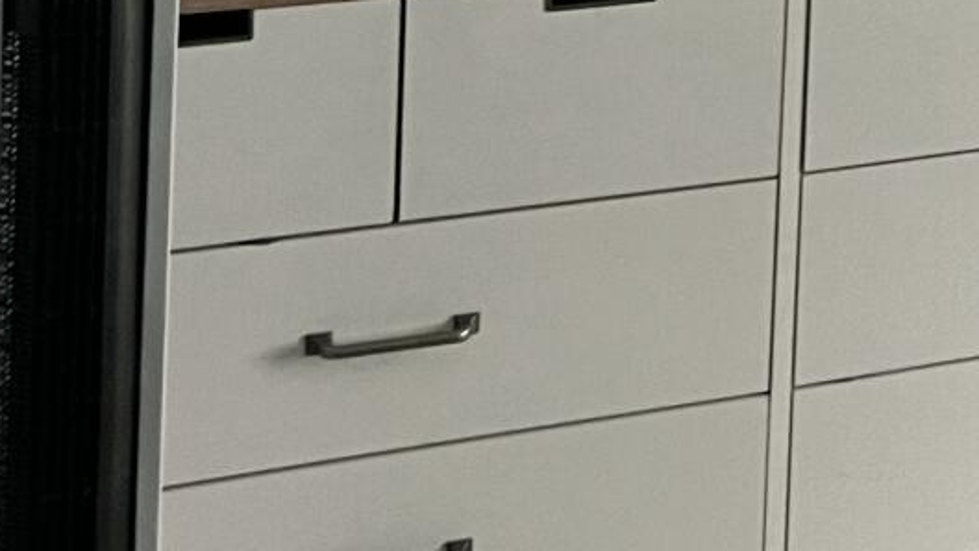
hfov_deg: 18.8
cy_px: -677
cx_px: 1212
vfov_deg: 10.2
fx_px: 2779
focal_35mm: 107
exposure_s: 1/40
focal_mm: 5.7
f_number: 1.5
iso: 400
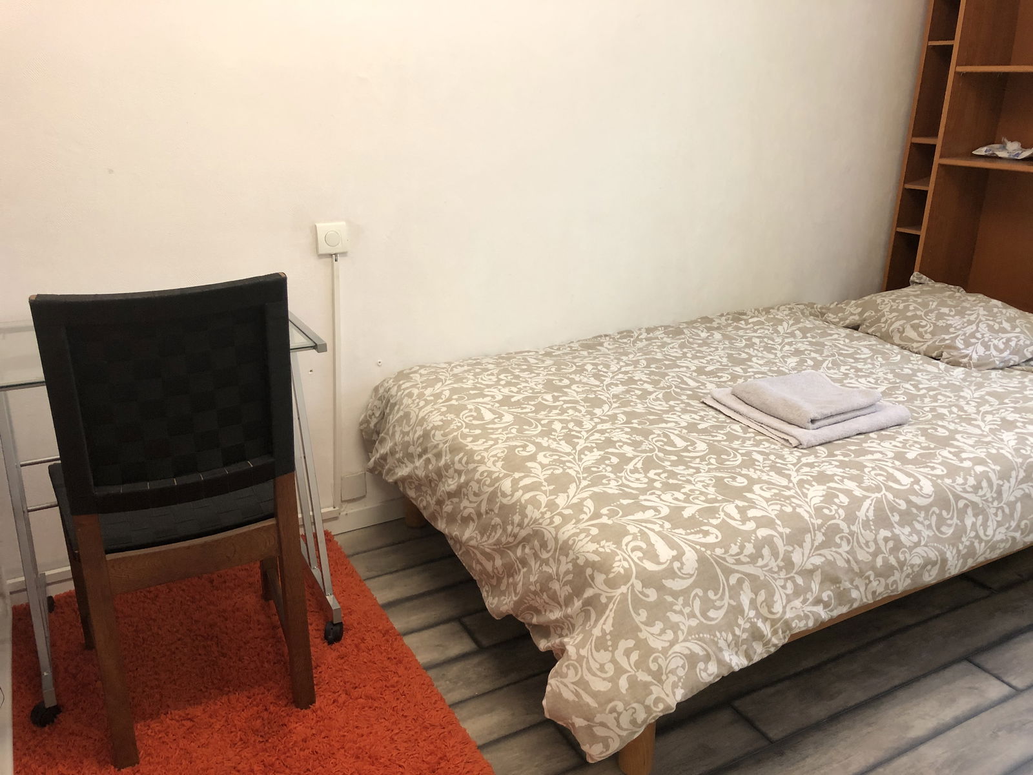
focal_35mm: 28
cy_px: 388
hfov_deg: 63.4
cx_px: 516
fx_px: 836
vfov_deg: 49.7
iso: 40
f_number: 1.8
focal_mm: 3.99
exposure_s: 1/25
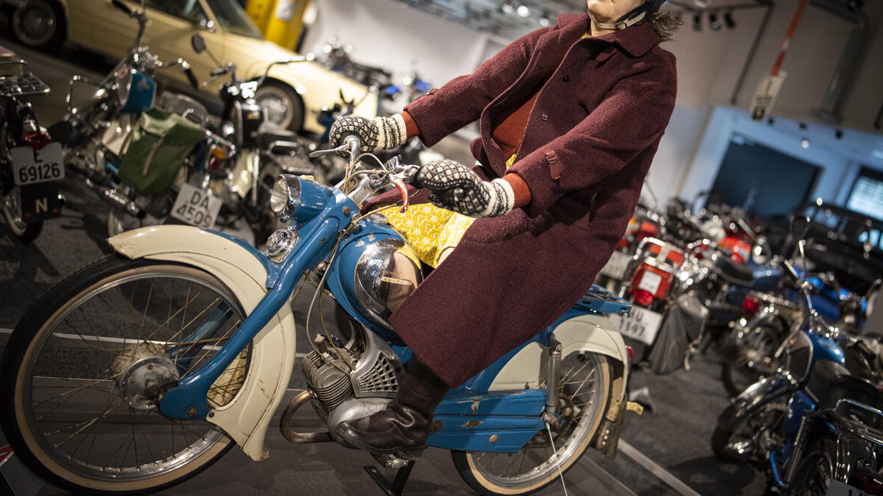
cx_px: 442
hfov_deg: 54.0
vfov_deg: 31.9
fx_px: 866
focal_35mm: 37
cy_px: 210
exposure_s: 1/800
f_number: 1.4
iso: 1250
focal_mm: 35
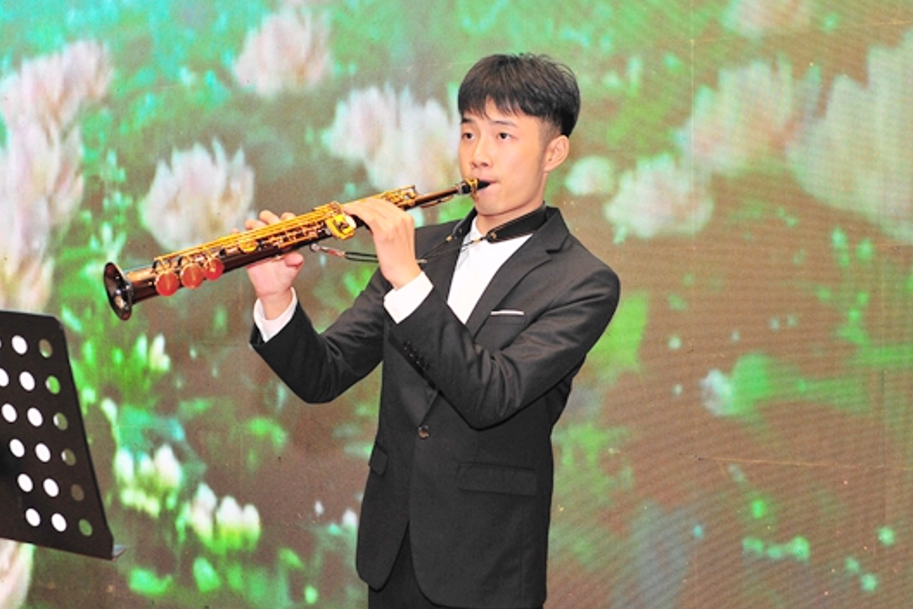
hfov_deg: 39.6
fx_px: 1268
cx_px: 420
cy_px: 292
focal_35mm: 50
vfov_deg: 27.0
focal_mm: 44
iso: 800
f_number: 4
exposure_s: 1/125
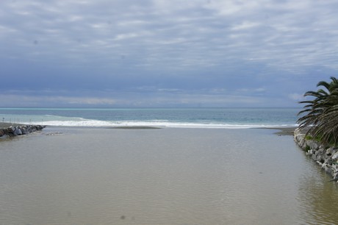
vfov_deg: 28.0
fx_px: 450
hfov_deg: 41.1
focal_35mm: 48
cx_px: 169
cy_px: 112
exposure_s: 1/320
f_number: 13
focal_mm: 32
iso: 200
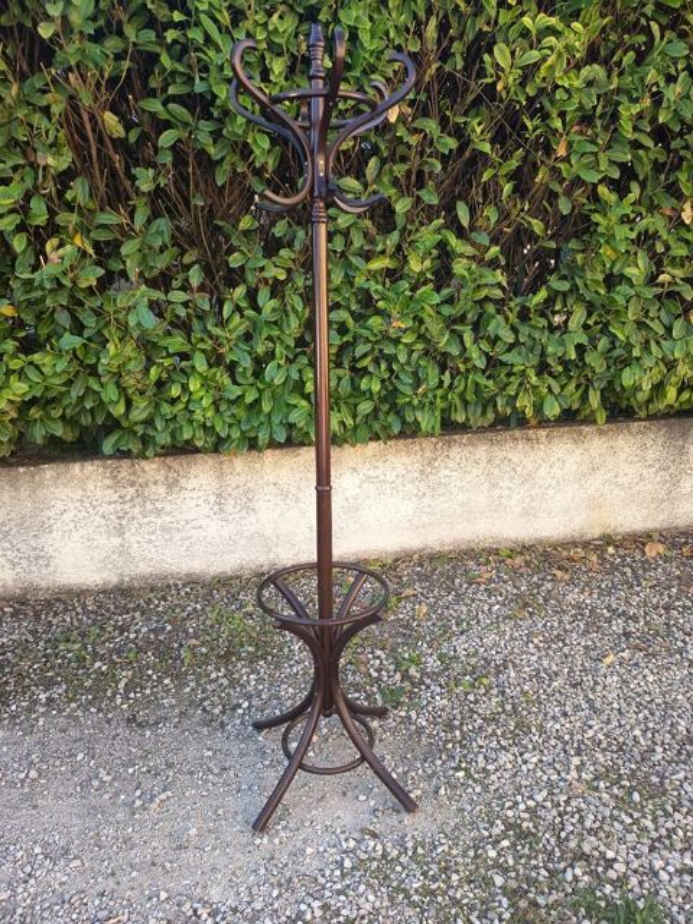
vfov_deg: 71.6
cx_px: 346
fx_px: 641
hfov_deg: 56.8
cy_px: 462
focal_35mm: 24
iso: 100
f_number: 1.7
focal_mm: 5.27
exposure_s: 1/100
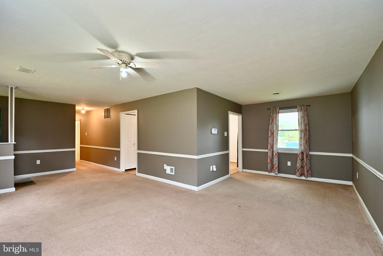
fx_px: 160
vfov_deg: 77.3
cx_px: 192
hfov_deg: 100.4
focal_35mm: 15
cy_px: 128
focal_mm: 10
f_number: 7.1
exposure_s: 1/20
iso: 400
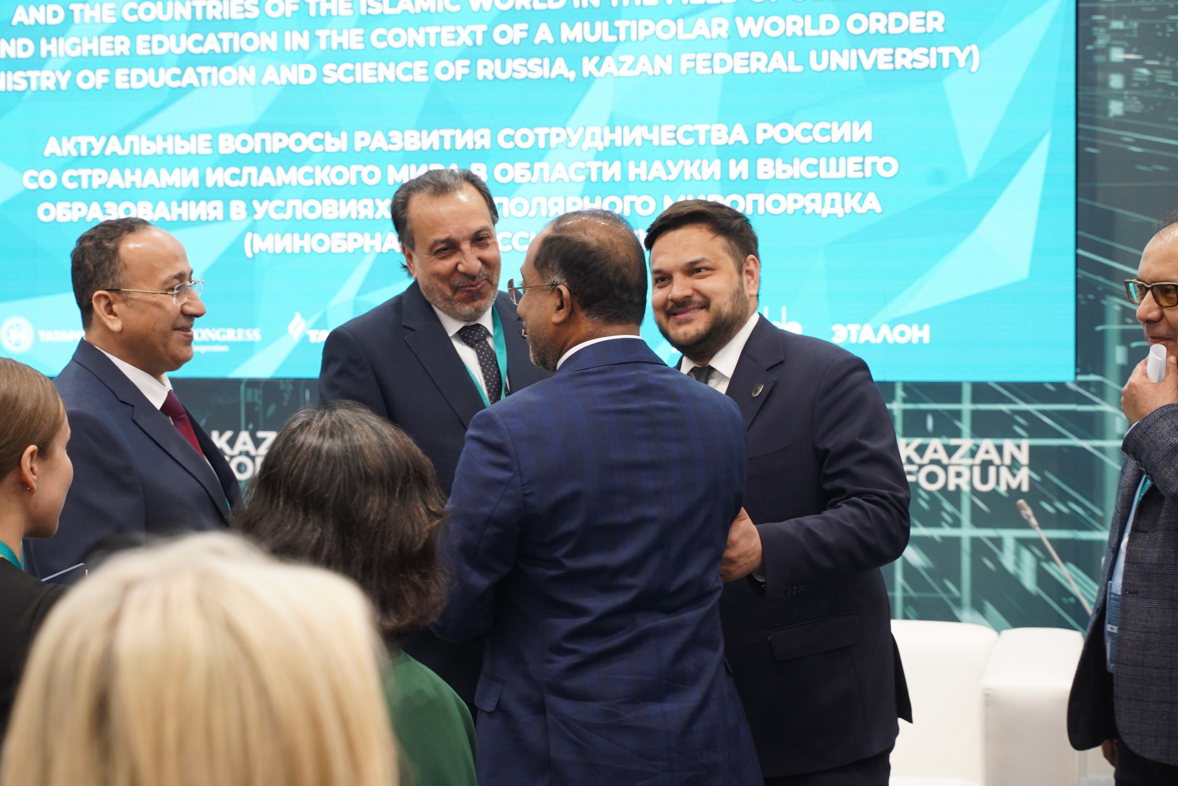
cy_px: 393
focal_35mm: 66
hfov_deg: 30.5
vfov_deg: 20.6
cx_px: 589
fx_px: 2160
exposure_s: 1/125
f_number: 5.6
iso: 3200
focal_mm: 66
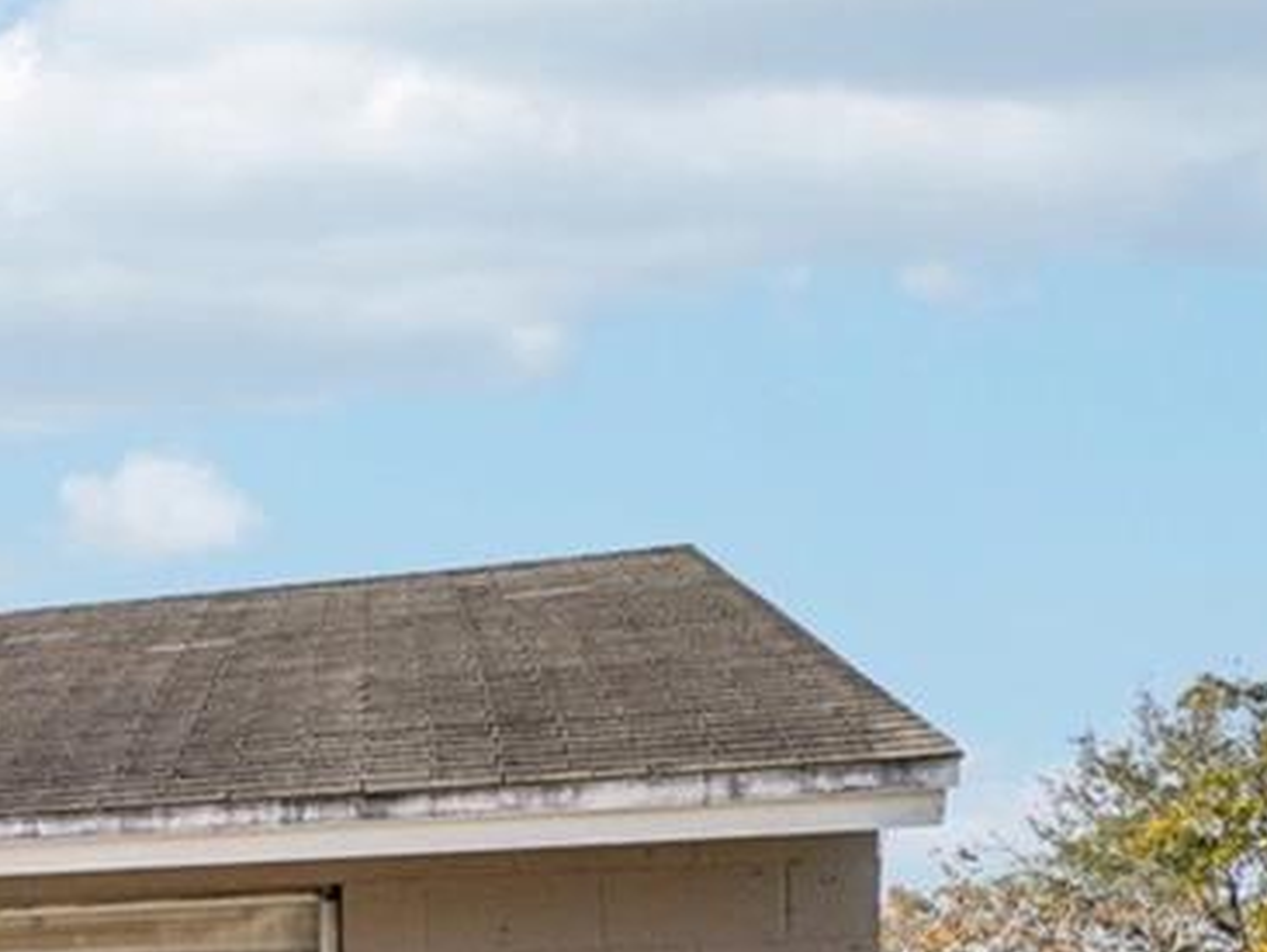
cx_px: -845
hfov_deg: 22.4
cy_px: 1336
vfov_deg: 20.6
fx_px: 2307
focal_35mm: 63
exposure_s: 1/250
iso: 100
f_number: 8
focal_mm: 10
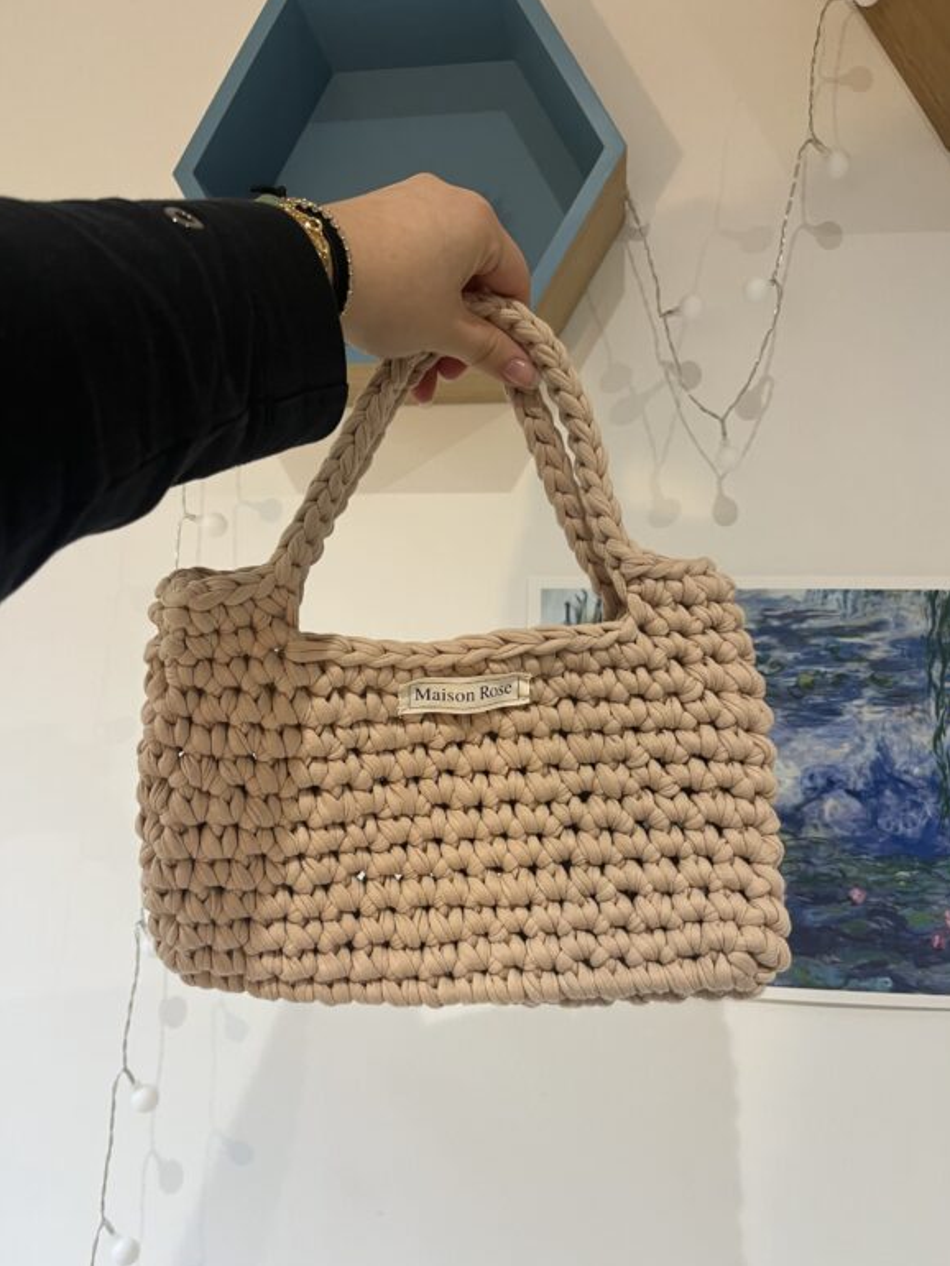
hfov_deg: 51.4
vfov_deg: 65.3
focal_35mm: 27
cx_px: 465
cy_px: 645
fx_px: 987
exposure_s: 1/50
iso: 125
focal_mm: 5.1
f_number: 1.6
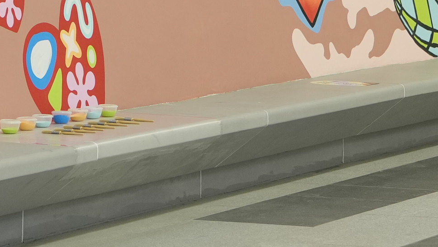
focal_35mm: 267
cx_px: 137
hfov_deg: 8.1
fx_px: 3101
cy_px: -186
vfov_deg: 4.5
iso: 640
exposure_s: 1/160
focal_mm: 44
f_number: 2
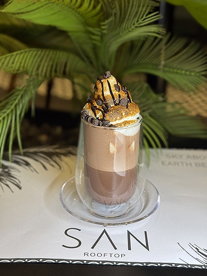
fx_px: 383
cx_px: 104
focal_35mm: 48
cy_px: 138
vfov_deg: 39.7
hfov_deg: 30.3
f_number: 1.78
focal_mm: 6.76
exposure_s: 1/50
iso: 125
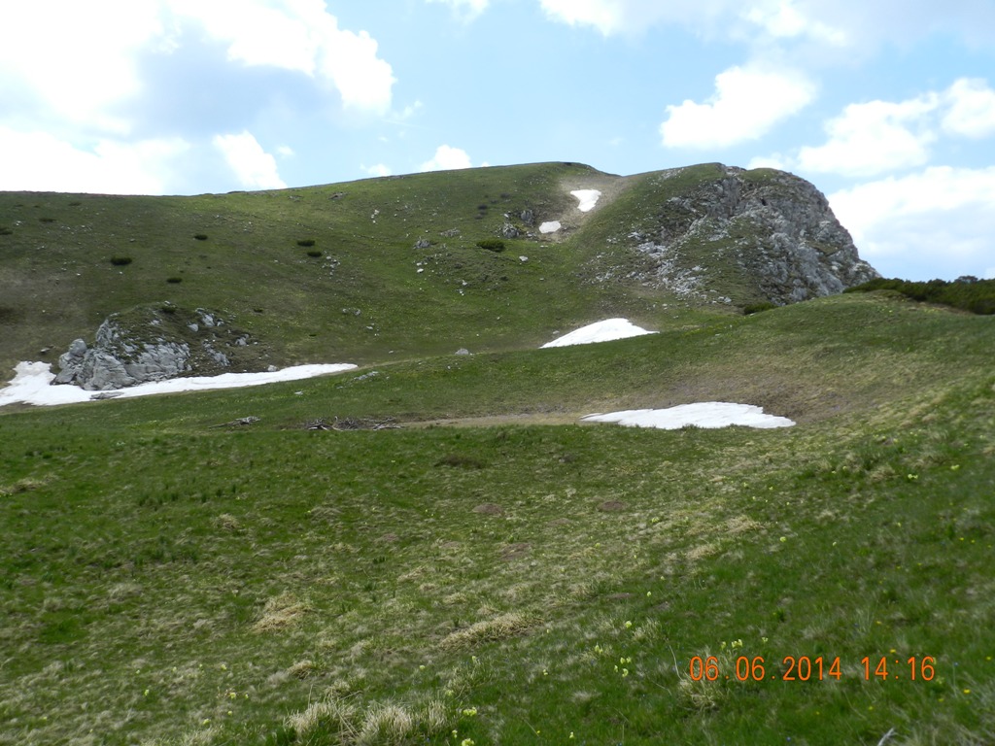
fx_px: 920
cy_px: 373
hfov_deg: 56.8
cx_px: 498
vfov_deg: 44.2
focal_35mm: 32
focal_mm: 5.6
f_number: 3.7
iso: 160
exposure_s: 1/1000
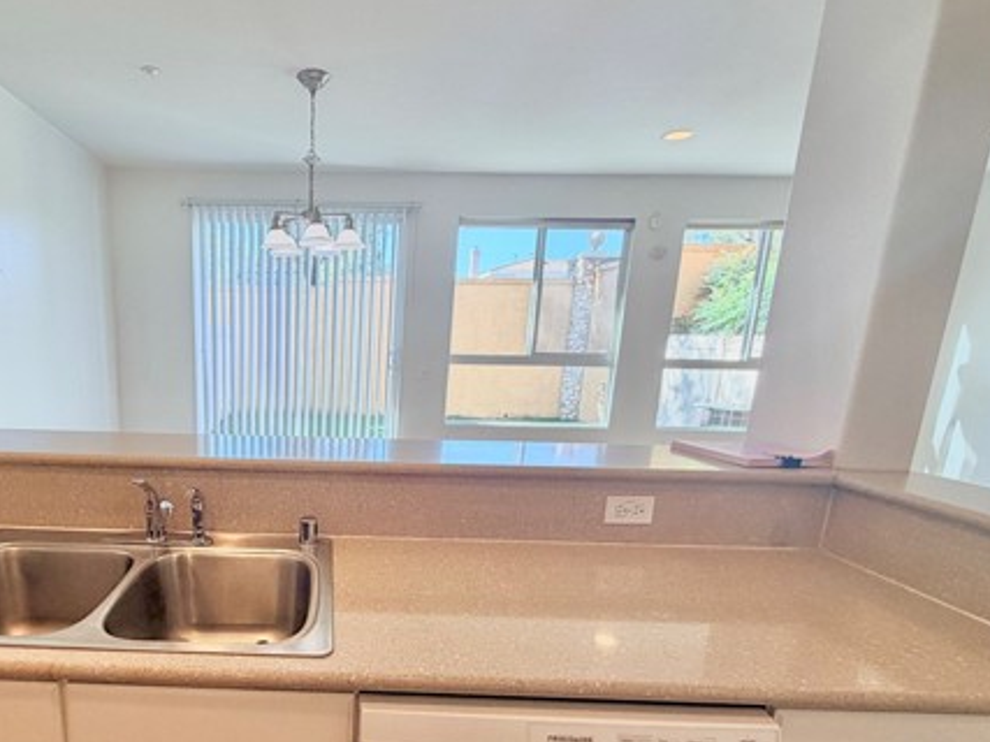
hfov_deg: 75.9
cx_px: 311
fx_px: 600
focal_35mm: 21
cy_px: 473
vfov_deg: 62.4
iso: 125
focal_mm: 2.22
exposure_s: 1/120
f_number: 2.2
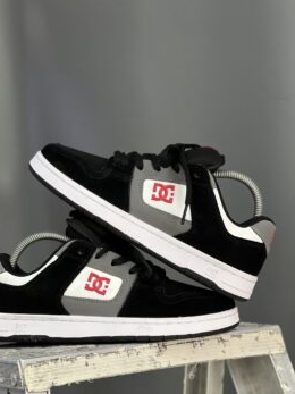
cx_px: 133
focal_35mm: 96
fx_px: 1091
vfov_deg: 20.4
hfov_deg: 15.4
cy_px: 224
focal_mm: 9
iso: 200
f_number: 2.8
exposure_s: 1/40
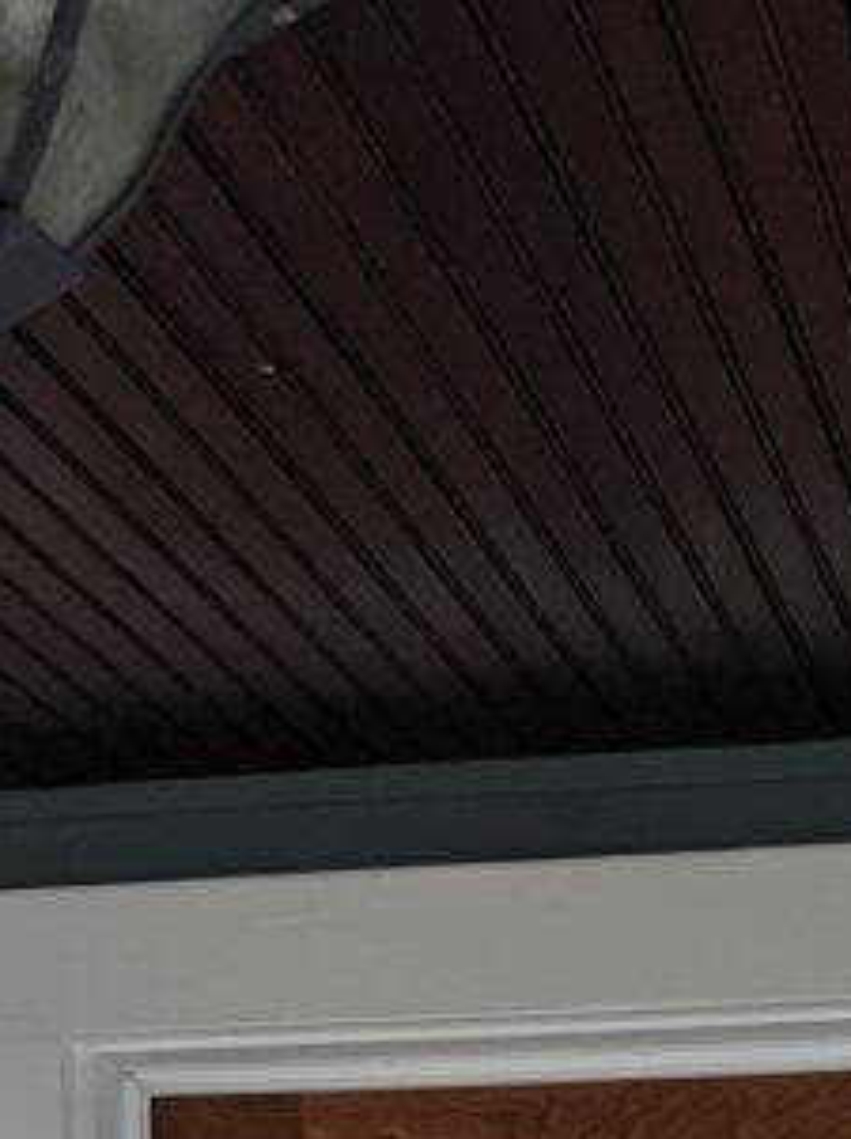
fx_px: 3022
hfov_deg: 15.8
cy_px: 1816
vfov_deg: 18.4
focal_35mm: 92
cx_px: 783
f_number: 1.8
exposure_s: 1/120
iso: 141
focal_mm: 4.44
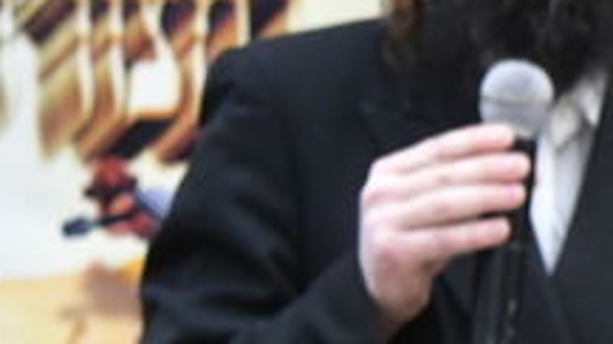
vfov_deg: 1.8
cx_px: 1302
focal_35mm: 676
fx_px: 10987
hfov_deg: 3.2
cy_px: 148
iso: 2000
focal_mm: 100
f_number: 5.6
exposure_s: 1/100
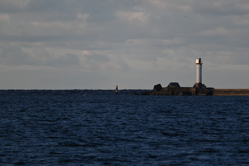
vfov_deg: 1.7
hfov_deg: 2.5
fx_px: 5654
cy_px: 53
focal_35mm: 818
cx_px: 127
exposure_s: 1/200
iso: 100
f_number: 6.7
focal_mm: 500
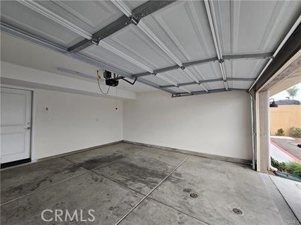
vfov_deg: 89.9
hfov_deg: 106.2
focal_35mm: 13
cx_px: 150
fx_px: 113
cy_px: 112
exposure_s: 1/60
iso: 64
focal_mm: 2.2
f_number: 2.2
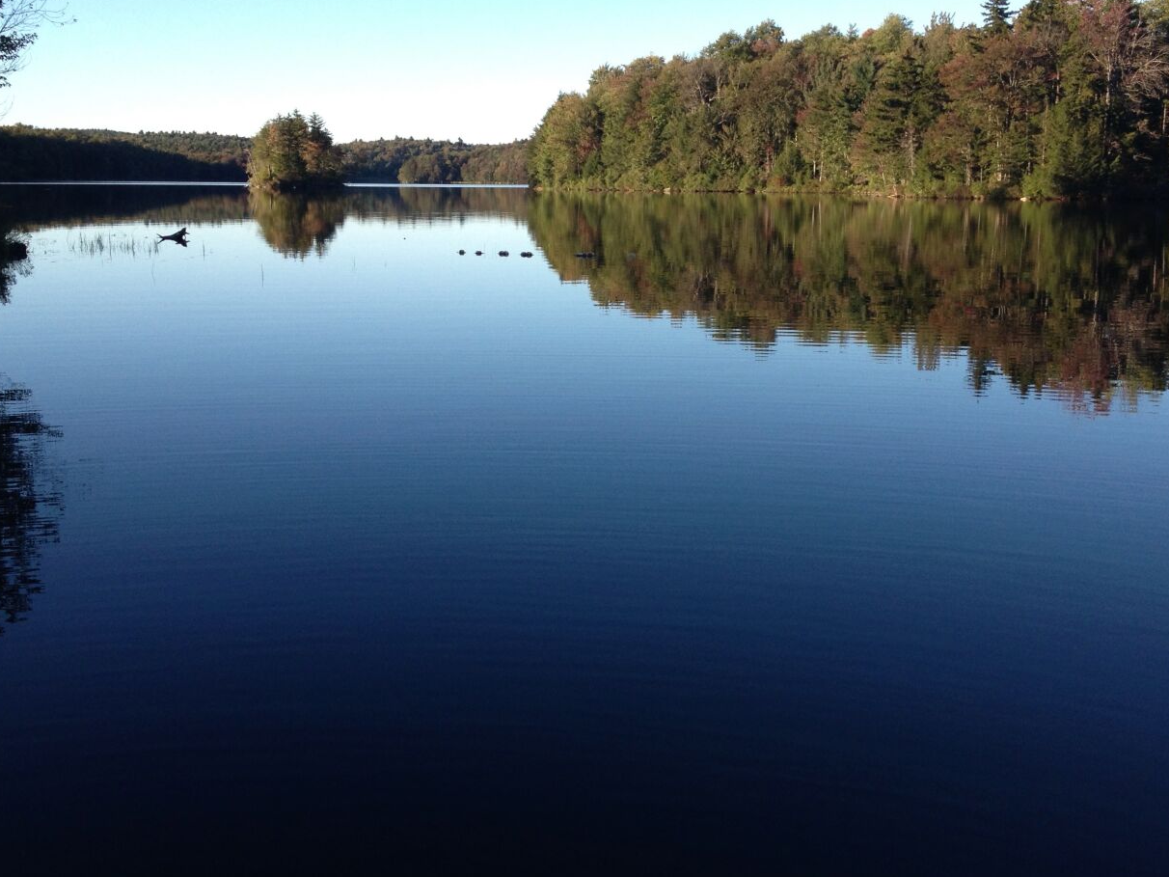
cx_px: 619
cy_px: 425
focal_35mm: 48
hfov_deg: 39.6
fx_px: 1621
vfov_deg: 30.3
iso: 64
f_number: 2.4
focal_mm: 4.28
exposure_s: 1/563
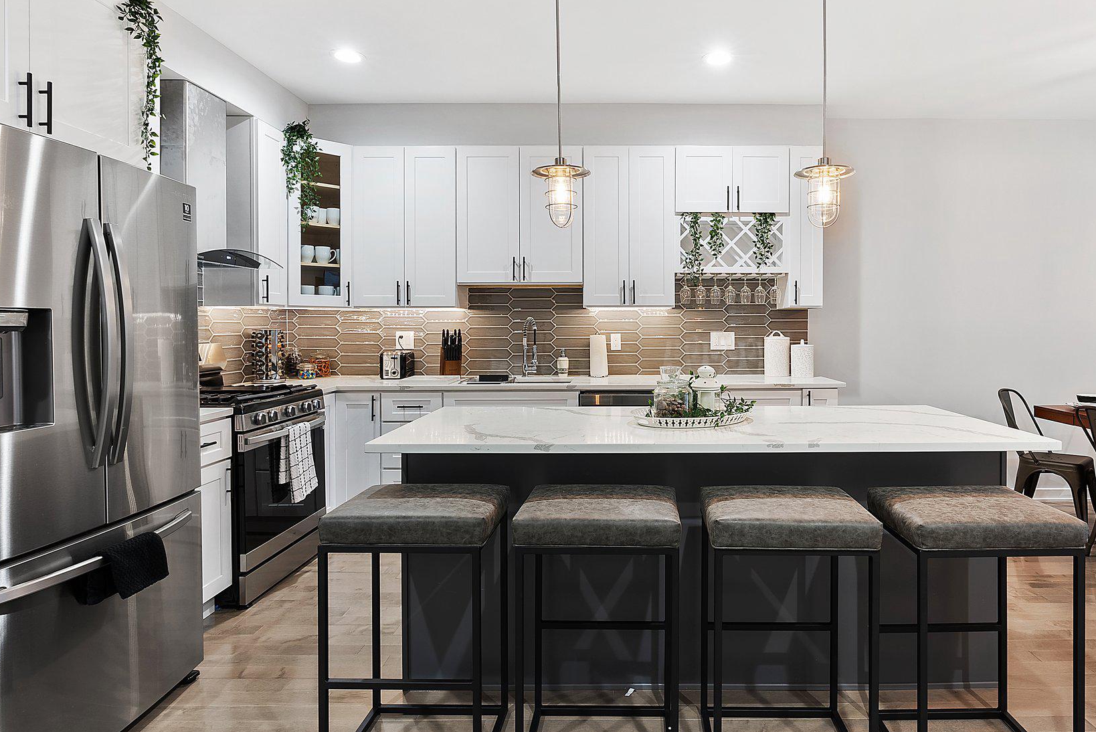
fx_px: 609
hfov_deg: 83.3
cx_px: 633
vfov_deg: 62.0
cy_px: 347
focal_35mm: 20
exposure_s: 5
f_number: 11
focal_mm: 16
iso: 200
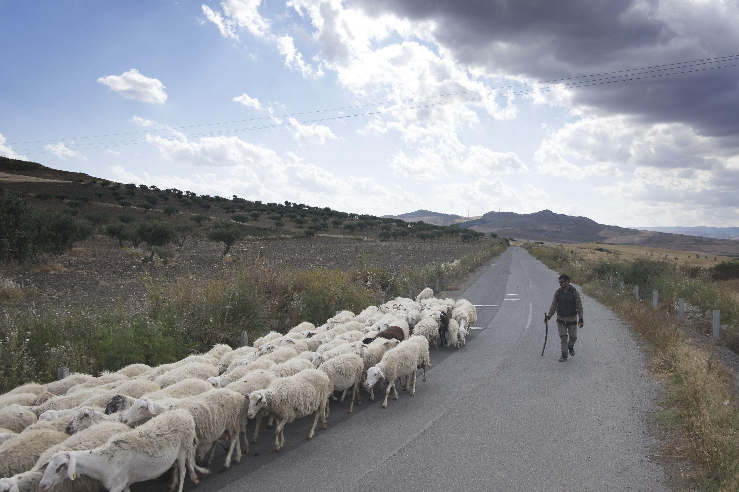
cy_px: 246
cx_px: 370
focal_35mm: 27
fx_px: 554
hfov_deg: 67.4
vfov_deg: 47.9
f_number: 11
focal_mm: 18
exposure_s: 1/200
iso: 200
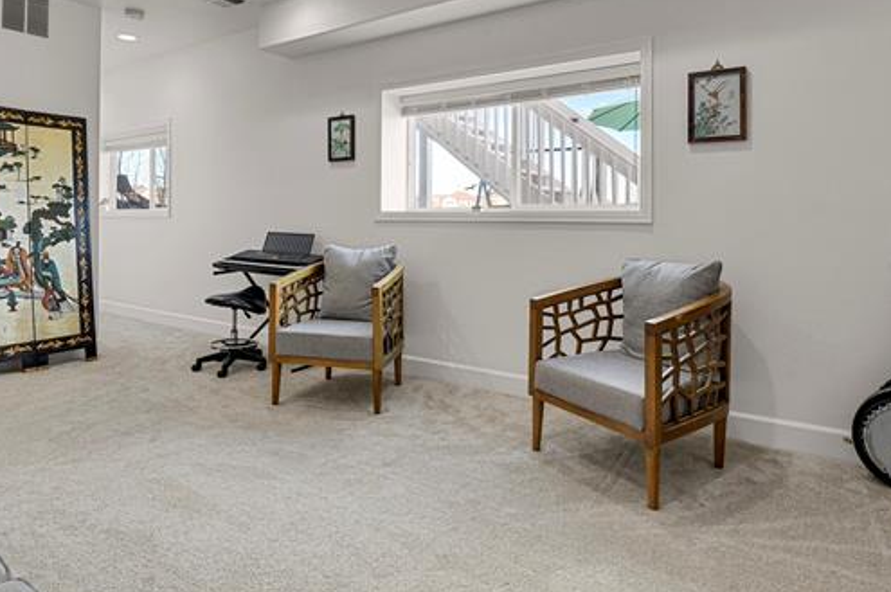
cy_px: 218
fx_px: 544
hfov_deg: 78.6
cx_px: 423
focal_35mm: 22
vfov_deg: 56.4
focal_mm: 17
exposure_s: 1.6
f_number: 8
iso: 250
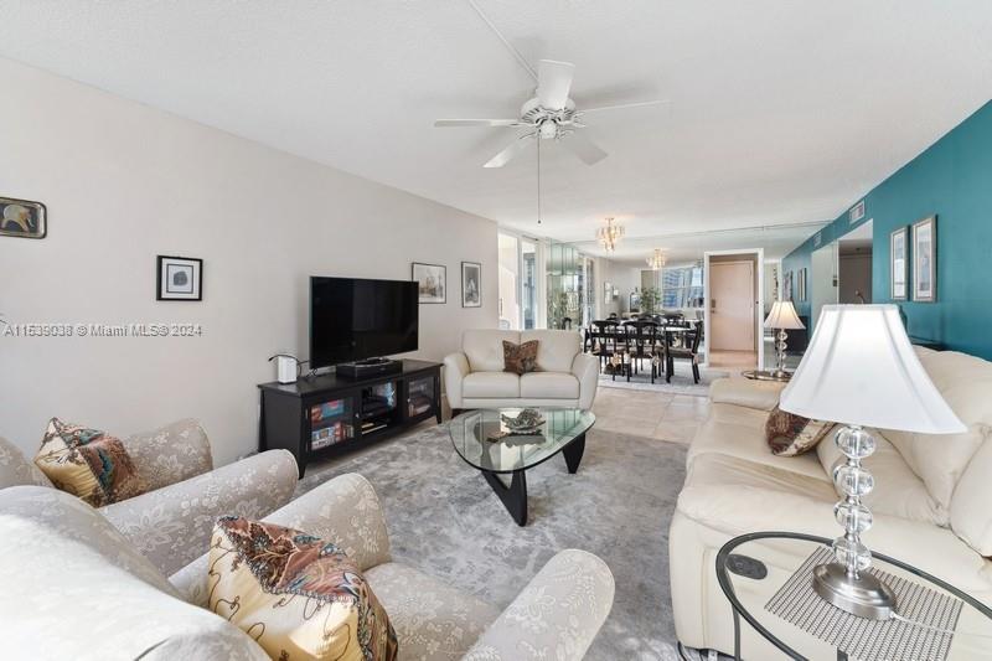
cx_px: 496
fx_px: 386
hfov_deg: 104.3
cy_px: 330
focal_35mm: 14
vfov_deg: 81.2
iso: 160
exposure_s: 1/15
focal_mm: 14
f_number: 9
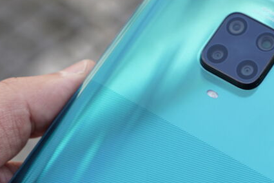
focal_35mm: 80
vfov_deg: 17.0
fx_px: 609
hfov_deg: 25.0
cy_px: 81
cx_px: 217
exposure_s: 1/160
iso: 160
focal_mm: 41
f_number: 5
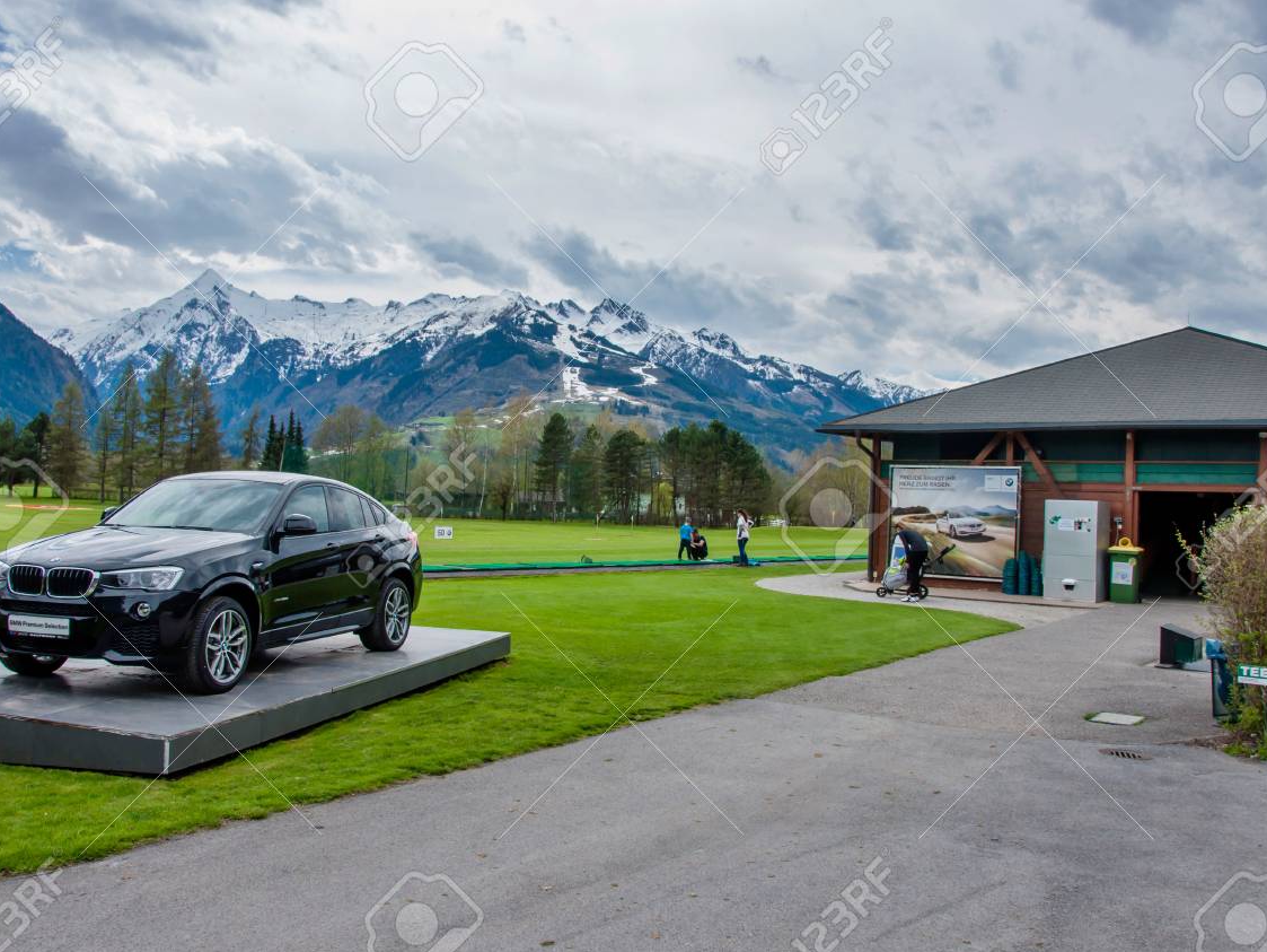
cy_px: 468
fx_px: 1098
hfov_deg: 59.9
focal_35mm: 30
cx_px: 622
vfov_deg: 46.8
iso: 320
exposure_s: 1/400
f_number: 13
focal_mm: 18
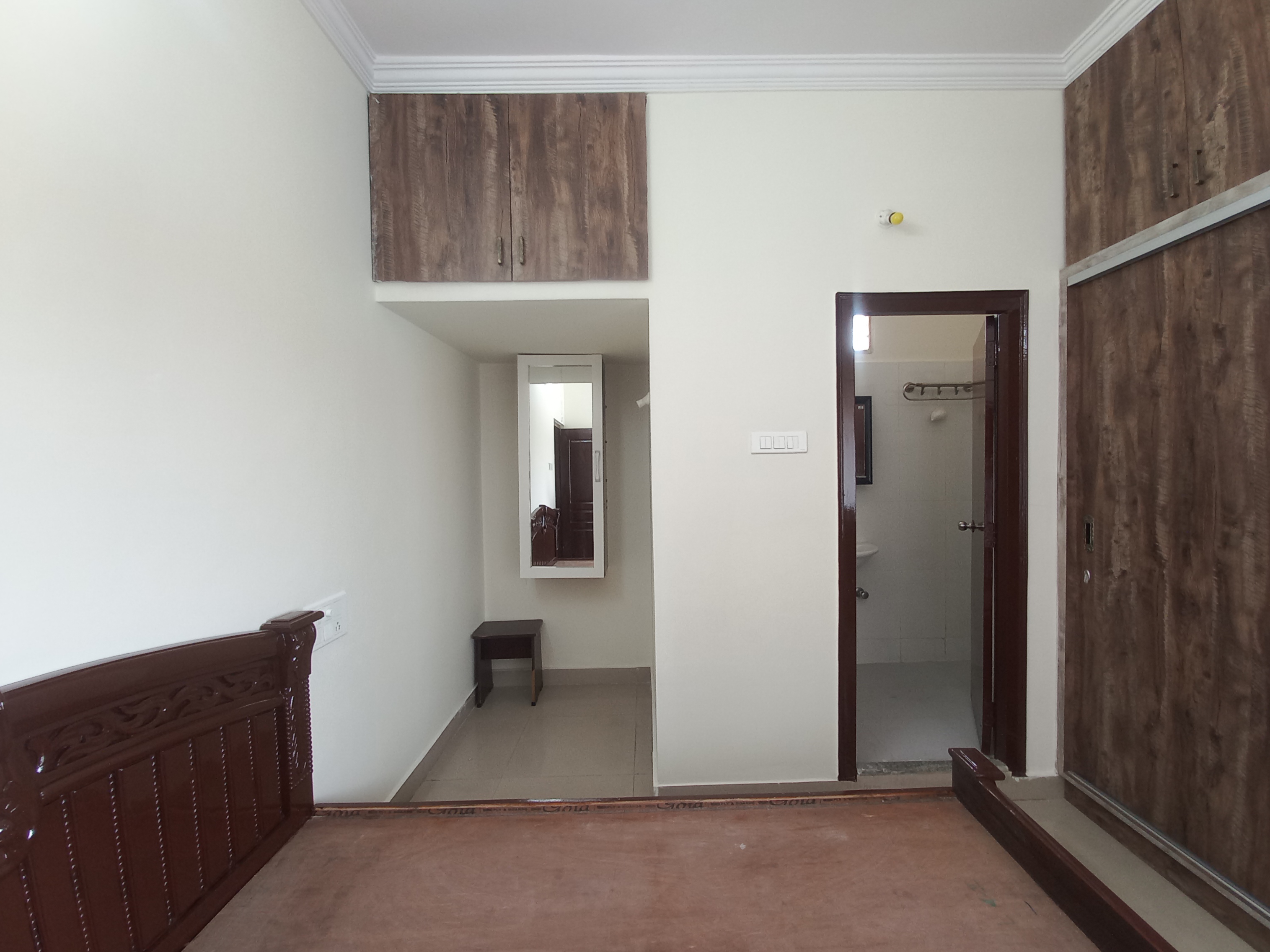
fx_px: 514
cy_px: 469
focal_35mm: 14
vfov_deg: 85.7
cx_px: 652
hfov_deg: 102.0
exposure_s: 1/33.3
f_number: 2.2
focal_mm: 1.42
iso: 125
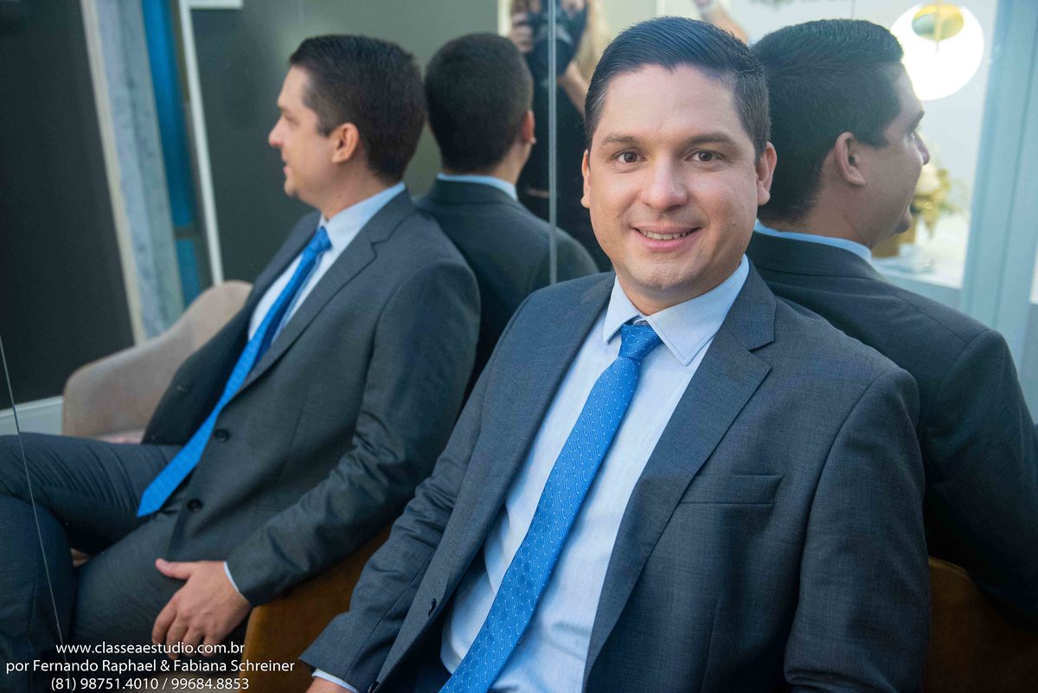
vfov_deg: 41.1
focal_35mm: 32
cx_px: 519
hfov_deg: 58.7
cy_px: 346
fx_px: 923
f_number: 2.8
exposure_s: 1/200
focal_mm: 32
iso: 2000
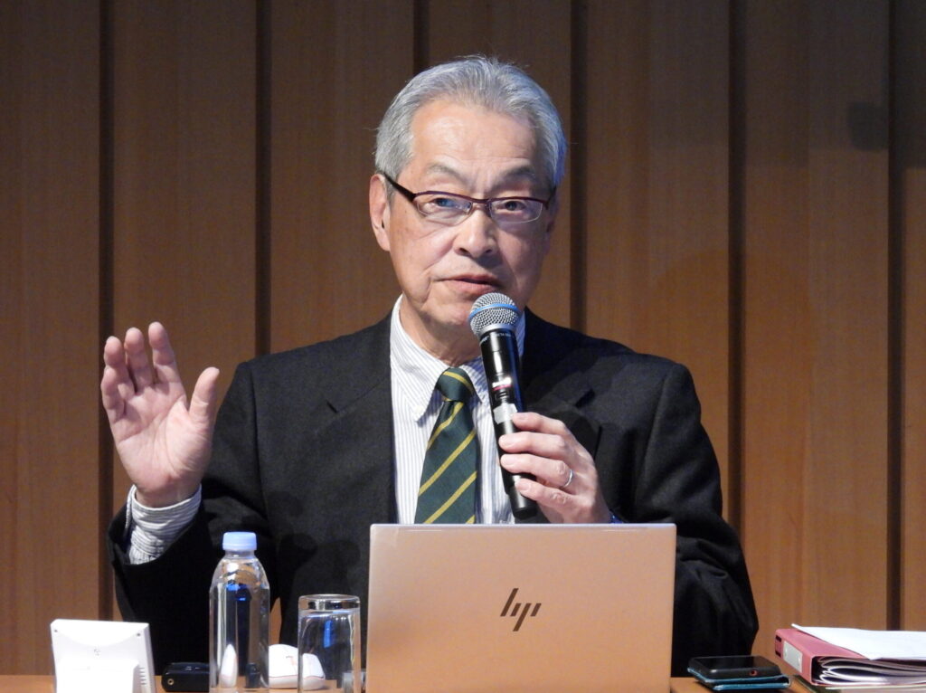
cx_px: 463
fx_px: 17372
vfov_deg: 2.3
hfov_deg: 3.1
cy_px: 346
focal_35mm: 650
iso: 1100
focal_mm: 116
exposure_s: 1/30
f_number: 5.6
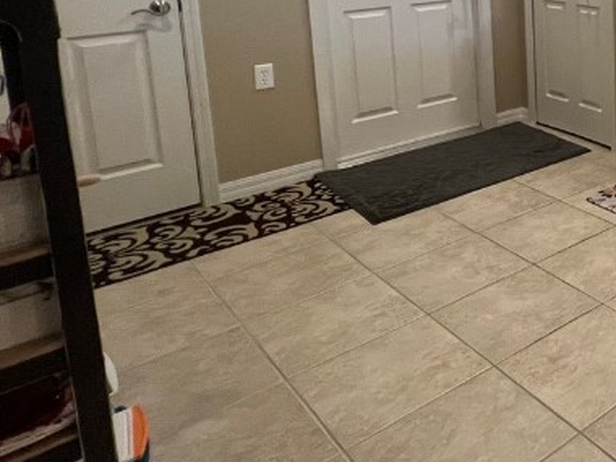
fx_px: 623
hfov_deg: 38.2
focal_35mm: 35
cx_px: 749
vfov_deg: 36.6
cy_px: 2
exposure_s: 1/60
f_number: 1.8
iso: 250
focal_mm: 1.57
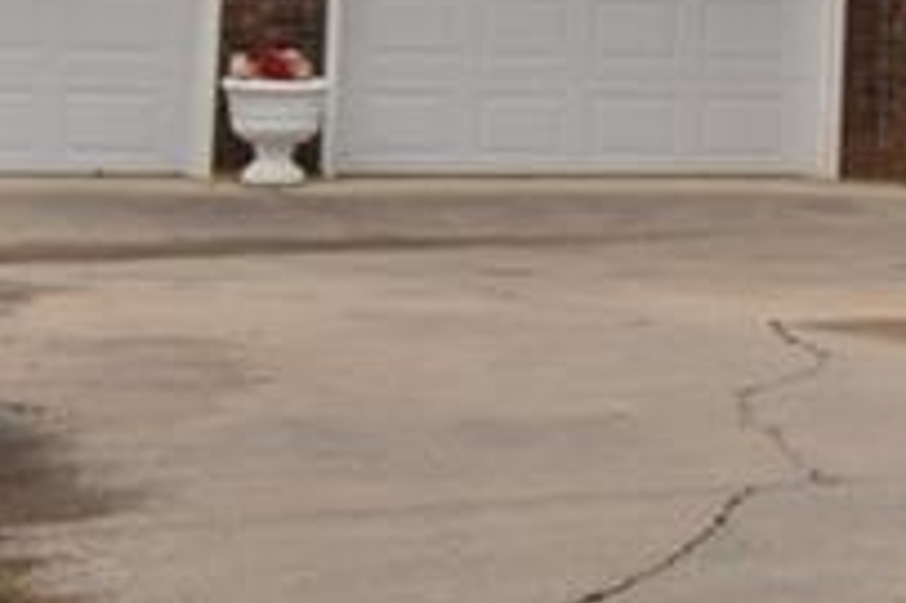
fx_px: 3797
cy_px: -331
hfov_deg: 13.1
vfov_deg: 8.8
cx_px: 1245
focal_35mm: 151
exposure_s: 1/200
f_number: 10
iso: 100
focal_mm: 20
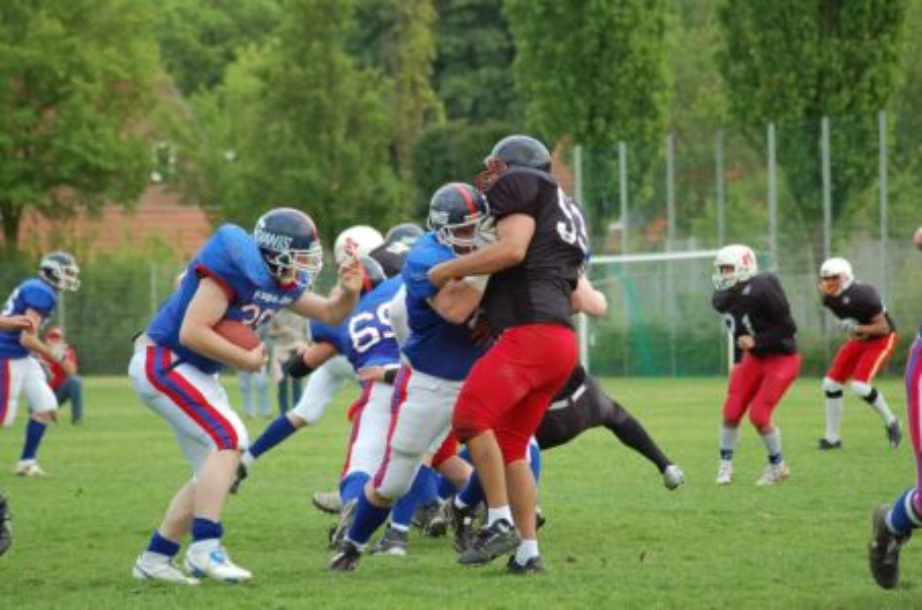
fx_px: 5175
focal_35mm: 202
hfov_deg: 10.2
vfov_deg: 6.8
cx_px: 461
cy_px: 305
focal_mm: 135
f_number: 4.5
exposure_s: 1/640
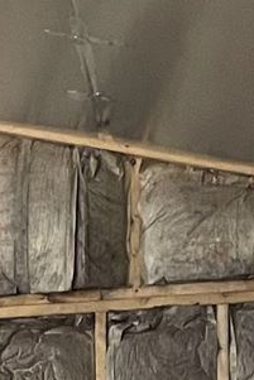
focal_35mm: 207
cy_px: 798
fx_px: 2188
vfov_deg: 9.2
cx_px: -254
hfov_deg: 6.4
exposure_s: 1/60
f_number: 1.6
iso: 320
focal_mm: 4.2
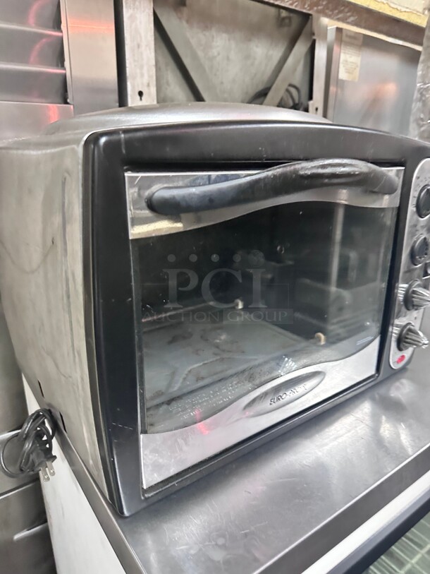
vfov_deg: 71.6
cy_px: 287
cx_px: 215
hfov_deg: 56.8
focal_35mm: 24
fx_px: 397
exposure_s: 1/60
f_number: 1.78
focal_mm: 6.86
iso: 640
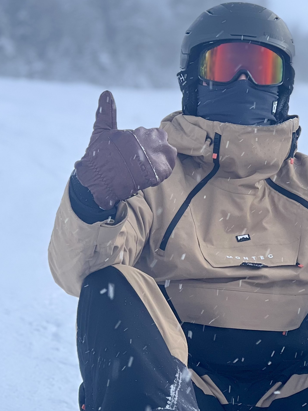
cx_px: 247
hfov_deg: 9.0
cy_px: 191
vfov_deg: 12.0
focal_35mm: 164
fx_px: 1945
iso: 25
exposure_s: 1/139
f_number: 2.8
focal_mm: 9
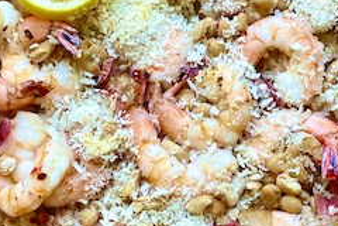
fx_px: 1408
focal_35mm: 150
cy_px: 265
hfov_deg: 13.7
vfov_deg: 9.0
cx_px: 224
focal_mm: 6
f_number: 2
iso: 100
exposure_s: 1/120
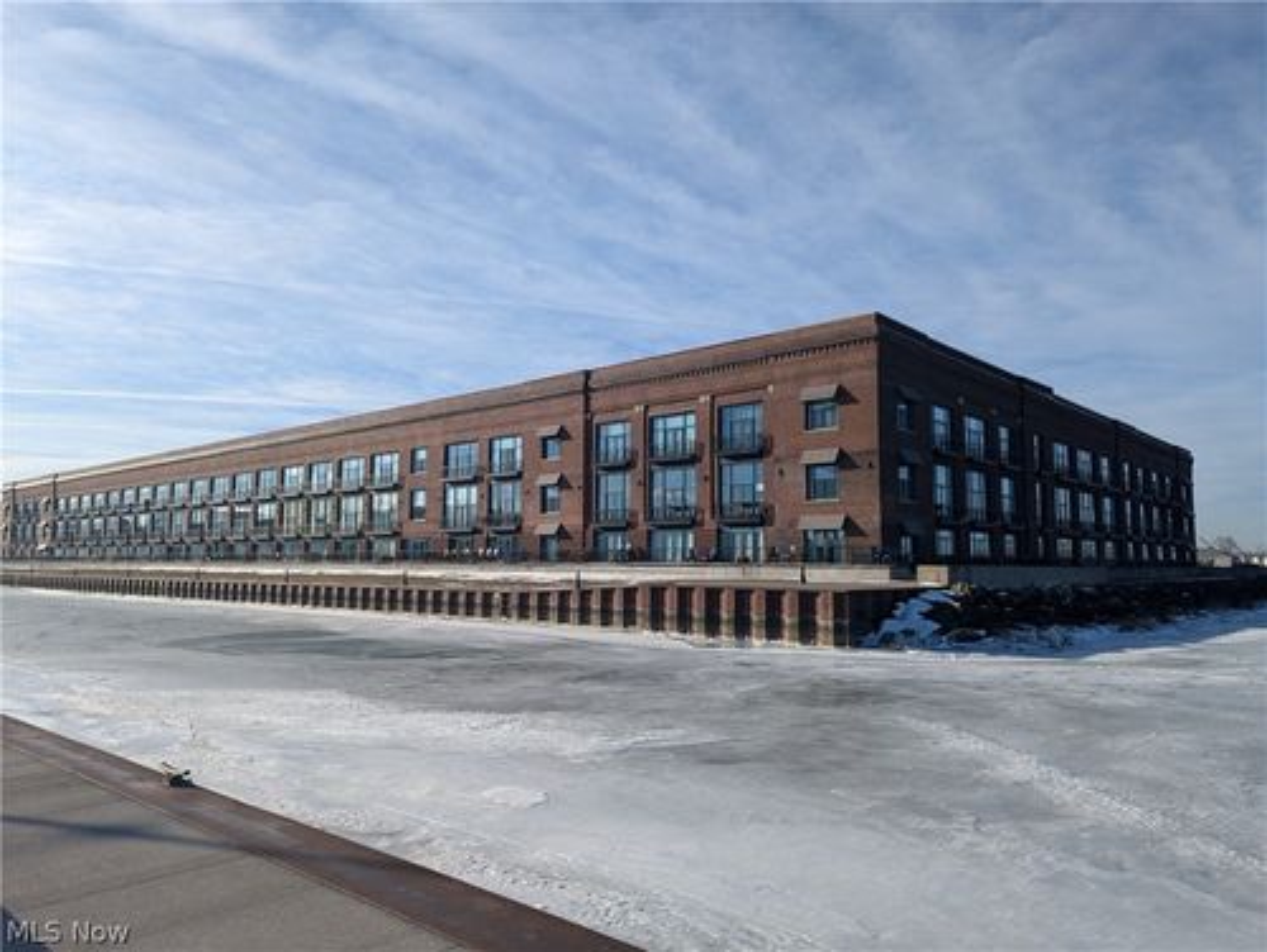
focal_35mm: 24
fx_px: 879
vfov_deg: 56.9
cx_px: 634
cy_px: 476
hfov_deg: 71.5
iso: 43
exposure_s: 1/2179
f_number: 1.85
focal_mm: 6.81
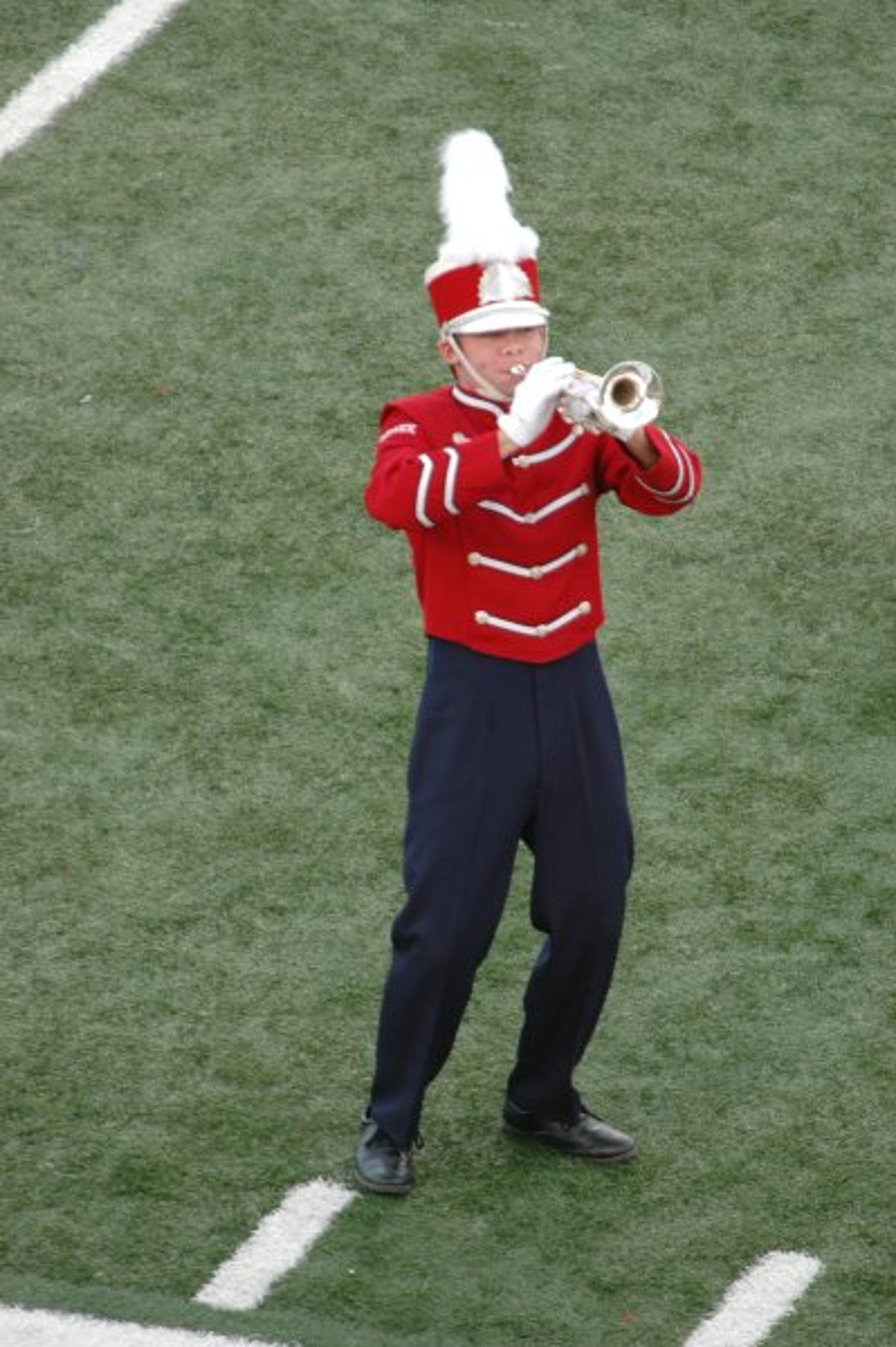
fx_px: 22437
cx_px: 448
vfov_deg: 3.4
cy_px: 674
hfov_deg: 2.3
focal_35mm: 600
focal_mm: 400
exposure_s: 1/60
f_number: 5.6
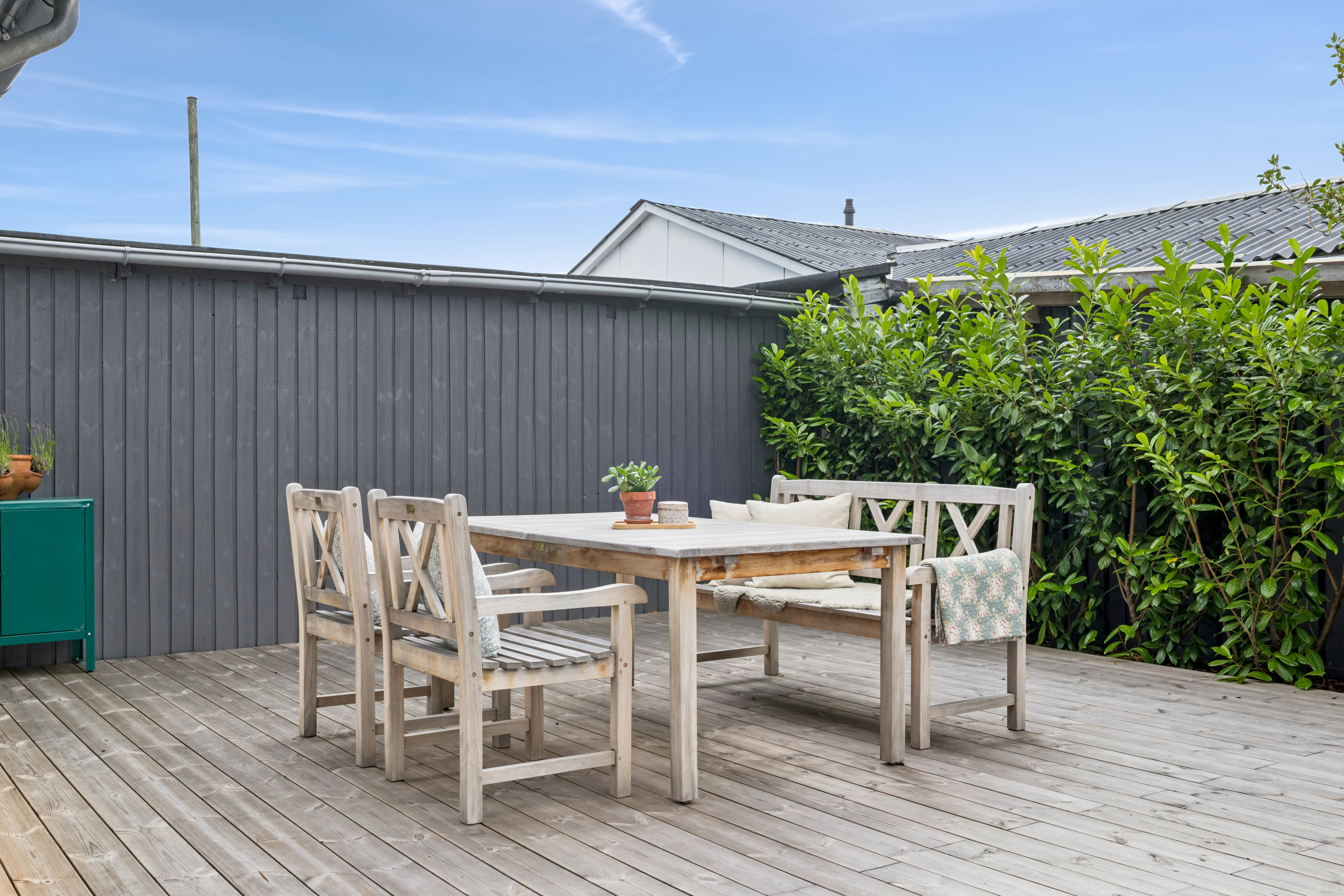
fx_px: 1307
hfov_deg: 54.4
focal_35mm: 35
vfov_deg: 37.9
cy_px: 448
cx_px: 672
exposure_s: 1/125
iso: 160
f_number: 11
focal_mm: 35
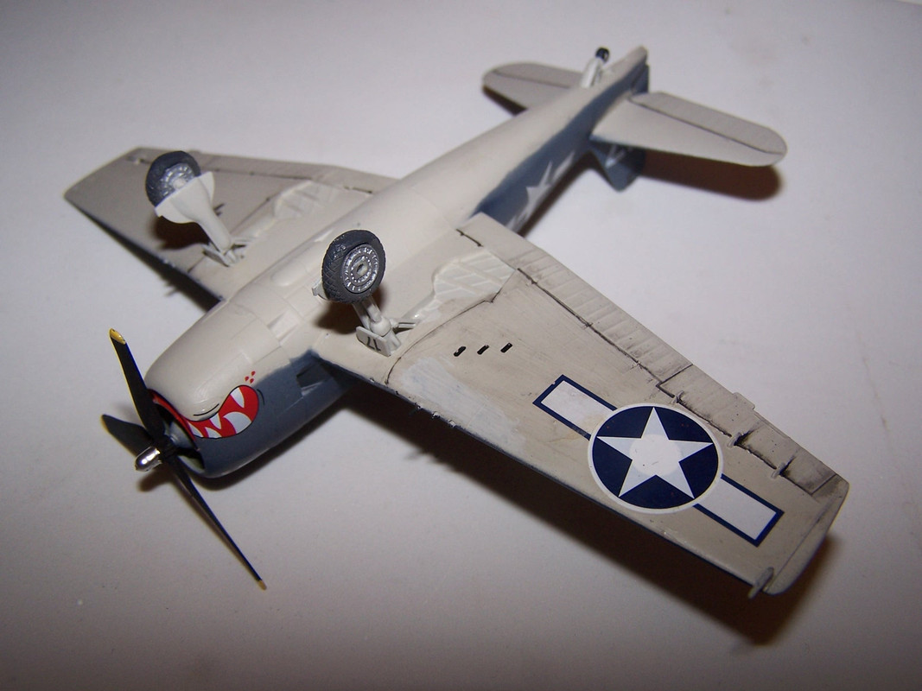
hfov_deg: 49.0
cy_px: 346
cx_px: 461
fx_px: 1012
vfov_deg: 37.7
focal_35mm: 38
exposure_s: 1/60
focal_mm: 6.3
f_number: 2.8
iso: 80
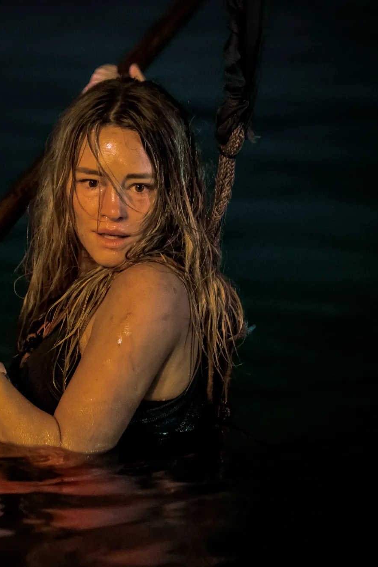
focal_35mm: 226
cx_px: 7
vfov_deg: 9.1
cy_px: 284
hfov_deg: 6.1
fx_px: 3559
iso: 10000
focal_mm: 150
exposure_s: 1/160
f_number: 3.2
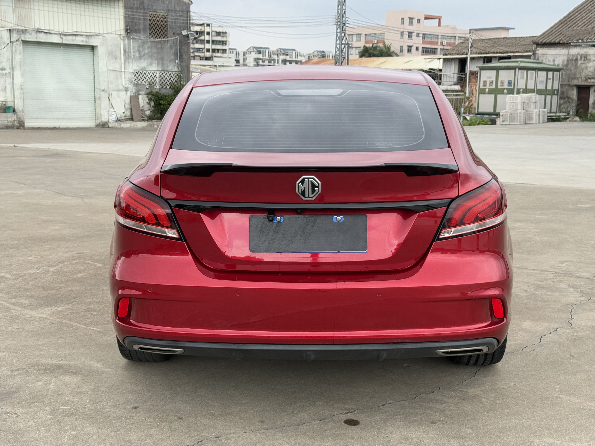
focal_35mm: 48
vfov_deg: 30.3
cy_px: 223
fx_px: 825
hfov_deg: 39.7
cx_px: 298
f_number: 1.78
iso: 64
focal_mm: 6.76
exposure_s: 1/1055
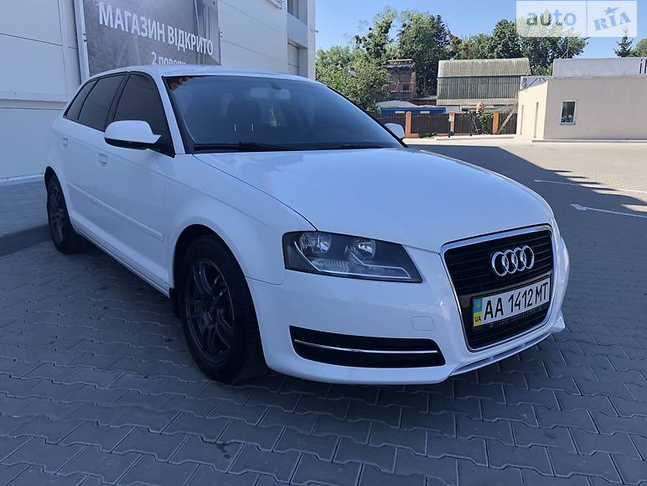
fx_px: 542
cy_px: 243
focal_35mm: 29
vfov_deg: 48.2
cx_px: 314
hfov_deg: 61.6
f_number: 1.8
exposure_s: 1/716
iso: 20
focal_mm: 4
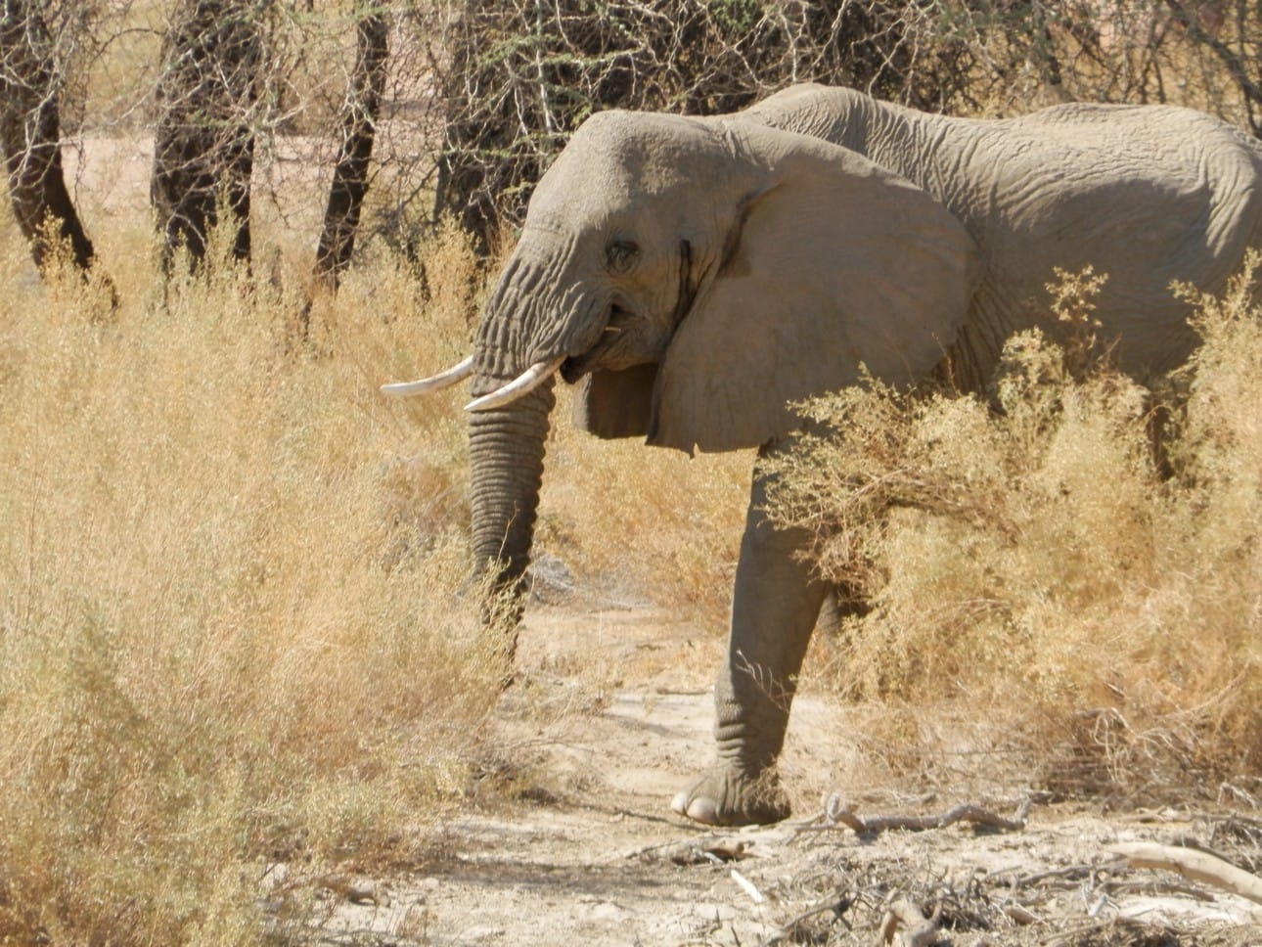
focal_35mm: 525
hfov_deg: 3.8
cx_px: 631
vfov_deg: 2.8
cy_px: 474
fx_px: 19144
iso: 100
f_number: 5.8
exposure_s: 1/250
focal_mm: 94.5
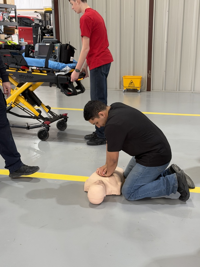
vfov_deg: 39.7
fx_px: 370
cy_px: 134
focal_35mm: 48
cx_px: 100
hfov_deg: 30.3
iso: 50
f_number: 1.78
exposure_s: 1/60
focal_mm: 6.76
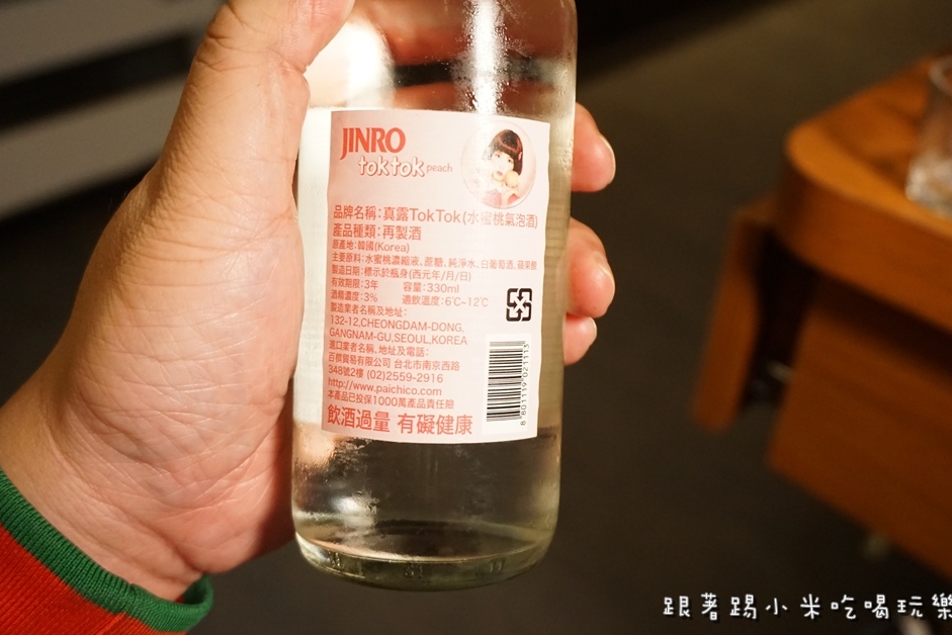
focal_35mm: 38
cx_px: 483
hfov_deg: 51.2
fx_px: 993
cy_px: 292
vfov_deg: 35.5
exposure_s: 1/60
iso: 2500
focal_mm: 23
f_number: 4
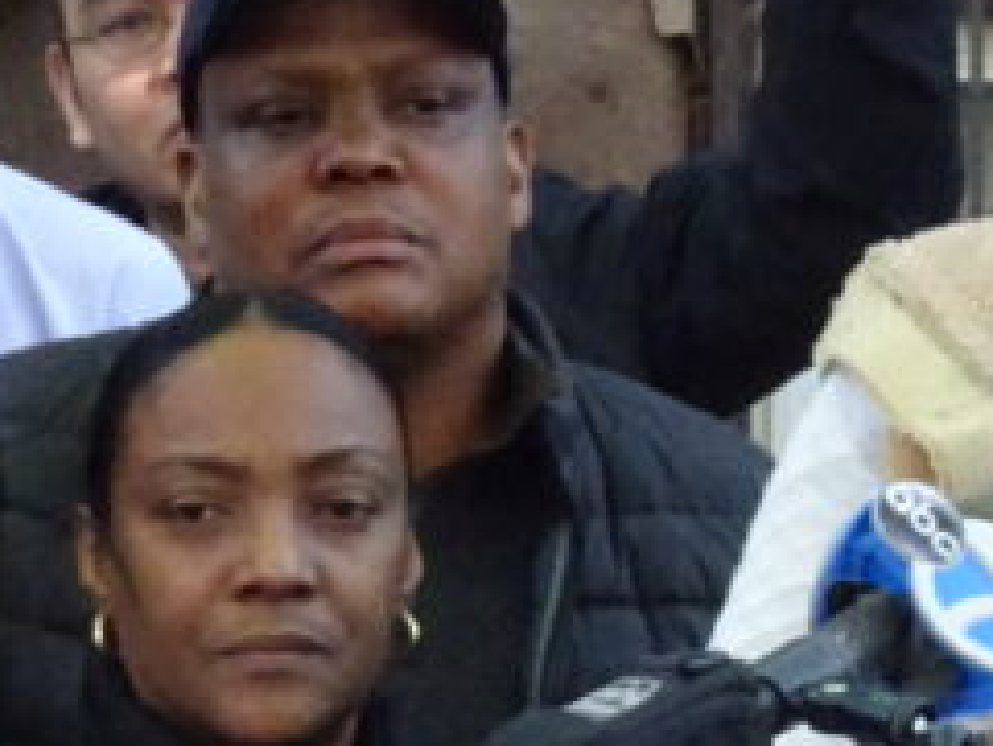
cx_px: 1199
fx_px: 14006
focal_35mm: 488
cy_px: 466
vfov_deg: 3.1
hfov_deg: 4.1
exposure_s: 1/125
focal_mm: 19.68
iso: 1600
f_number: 5.6
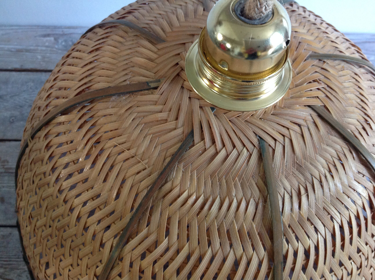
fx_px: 379
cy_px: 140
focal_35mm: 35
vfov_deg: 40.6
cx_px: 188
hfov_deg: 52.7
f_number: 2.4
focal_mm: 4.28
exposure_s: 1/15
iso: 200
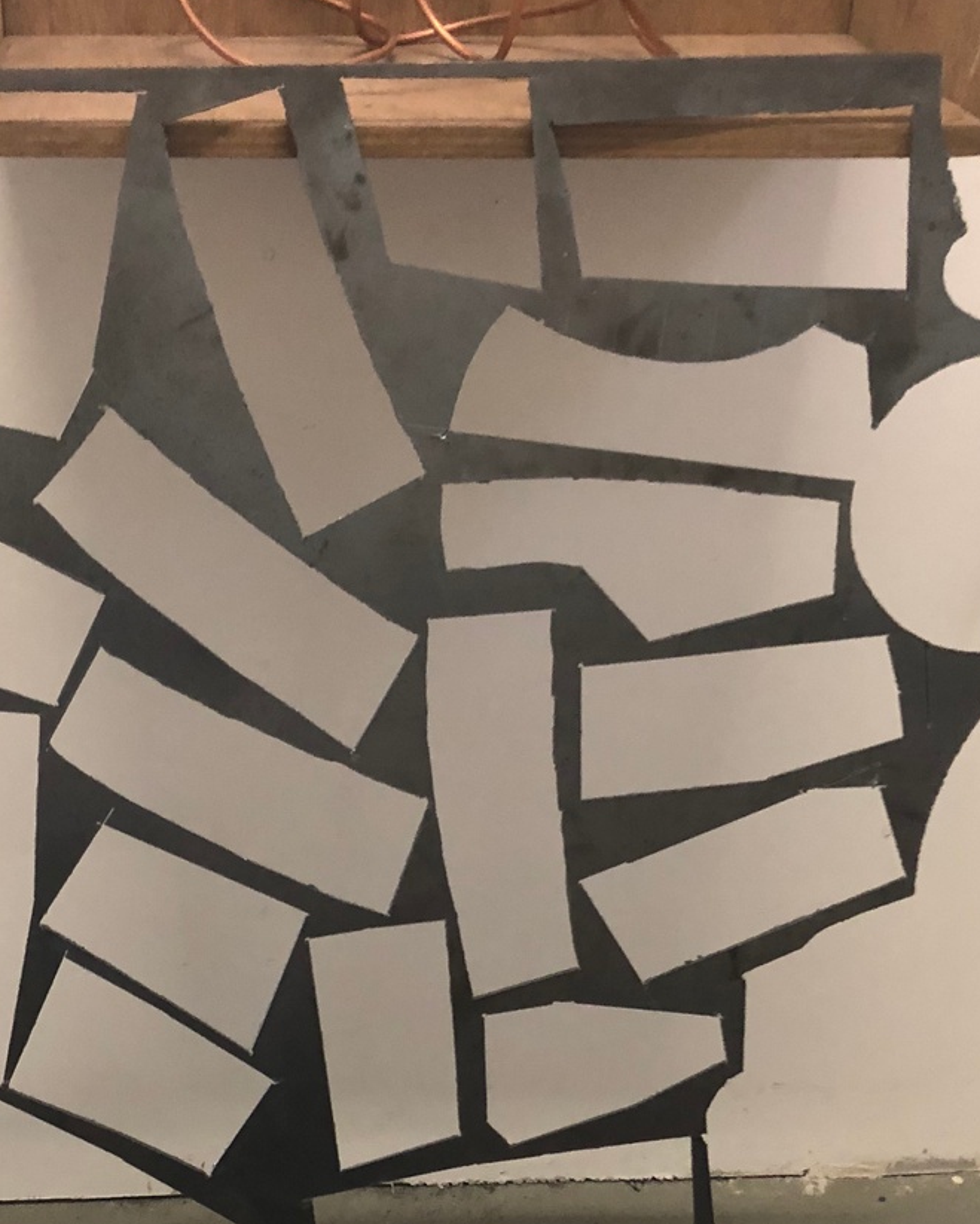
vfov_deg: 33.3
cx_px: 272
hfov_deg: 27.3
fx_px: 1993
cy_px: 961
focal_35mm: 55
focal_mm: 3.99
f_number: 1.8
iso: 100
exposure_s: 1/17
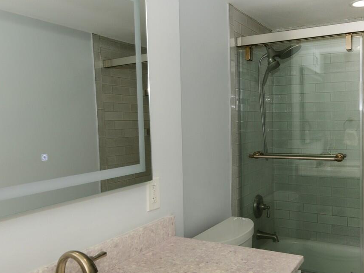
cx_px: 210
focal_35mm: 33
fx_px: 347
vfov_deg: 42.9
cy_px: 142
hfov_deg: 55.1
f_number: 7.1
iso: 320
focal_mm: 22
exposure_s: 1/250
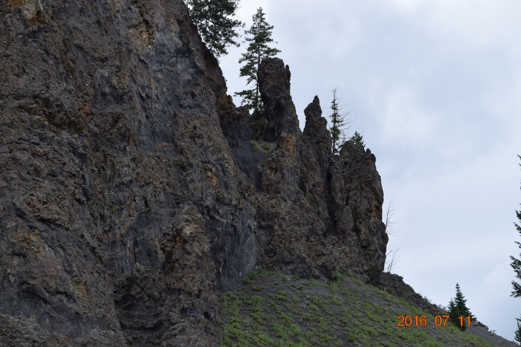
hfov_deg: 24.6
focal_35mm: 82
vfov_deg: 16.5
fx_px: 1194
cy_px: 174
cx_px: 260
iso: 200
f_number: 8
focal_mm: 55
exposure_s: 1/250
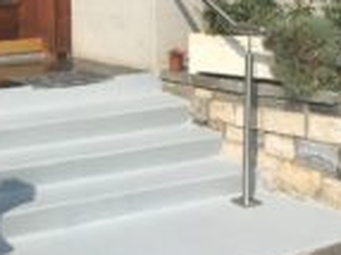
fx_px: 758
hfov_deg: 24.7
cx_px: 42
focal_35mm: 77
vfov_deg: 19.1
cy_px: 129
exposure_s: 1/2137
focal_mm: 4.15
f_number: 2.2
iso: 25
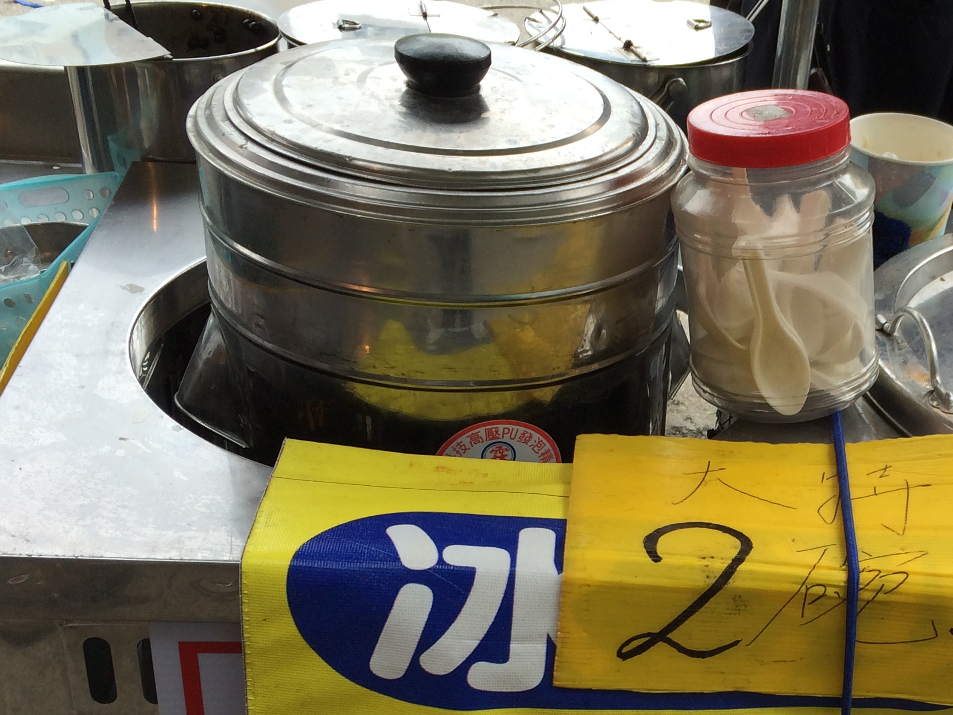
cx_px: 791
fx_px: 1624
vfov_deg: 24.2
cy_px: 624
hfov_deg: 31.7
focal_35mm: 59
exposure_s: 1/394
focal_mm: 4.12
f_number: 2.2
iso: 32
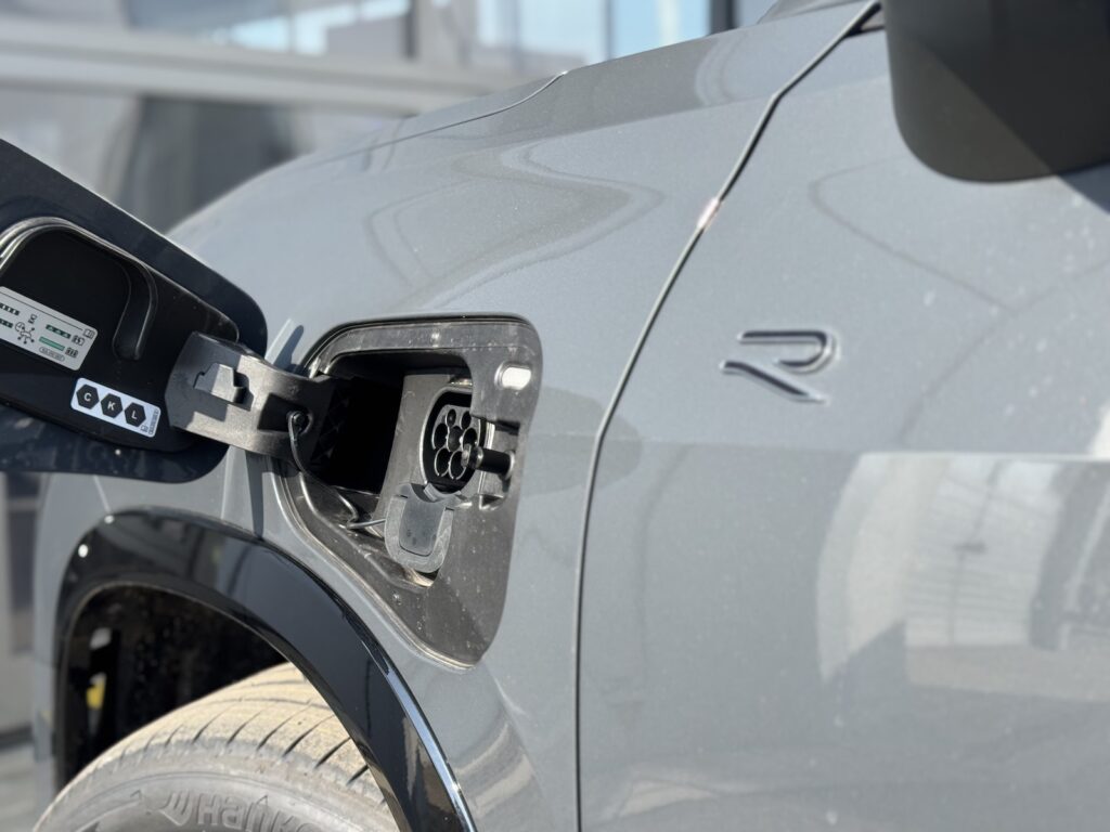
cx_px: 555
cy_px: 416
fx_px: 1539
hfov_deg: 39.7
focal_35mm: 48
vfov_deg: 30.3
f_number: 1.78
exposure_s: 1/1114
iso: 64
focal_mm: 6.76
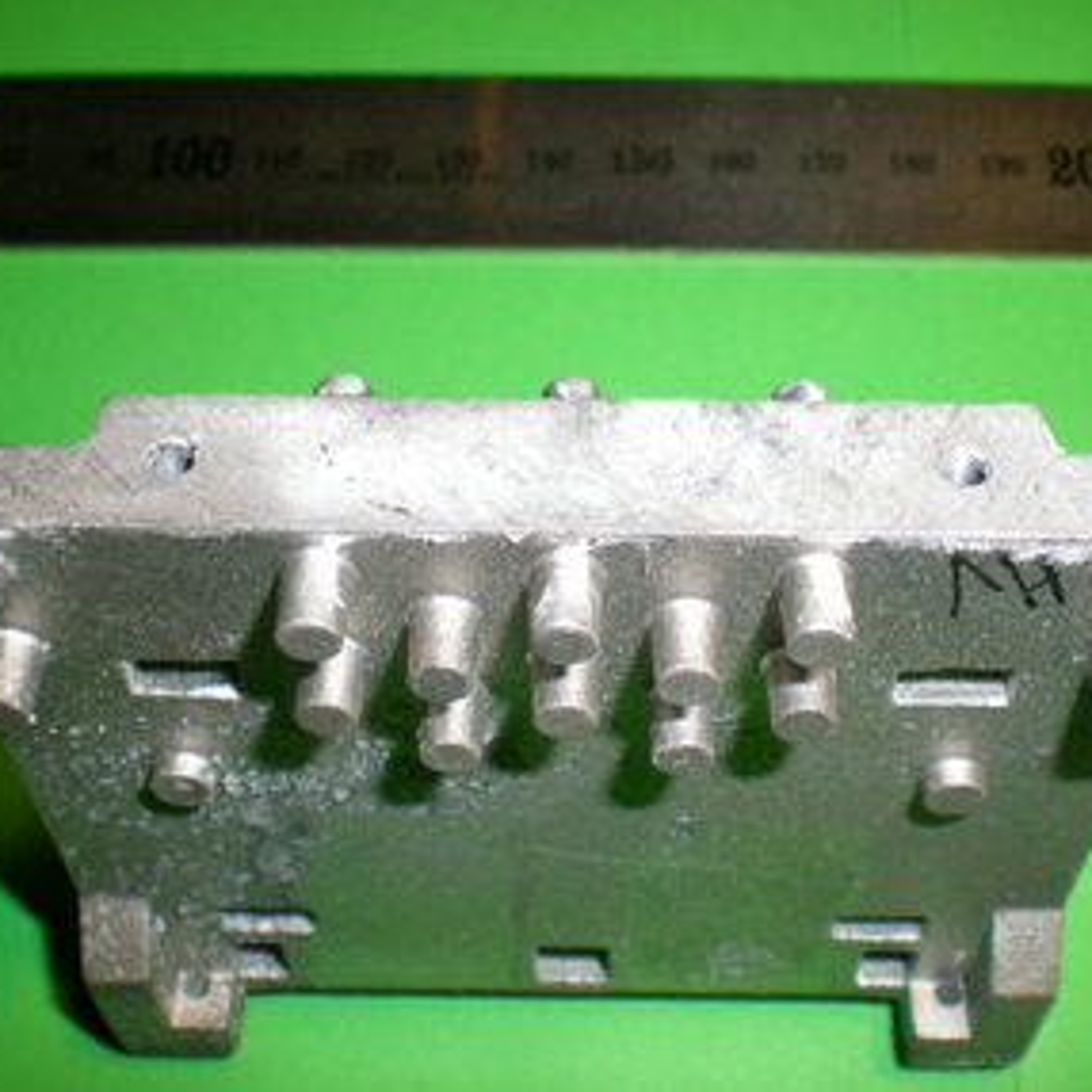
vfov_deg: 36.1
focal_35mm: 47
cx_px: 584
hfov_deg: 36.0
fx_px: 1677
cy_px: 523
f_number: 4.6
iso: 200
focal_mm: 6.3
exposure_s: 1/60
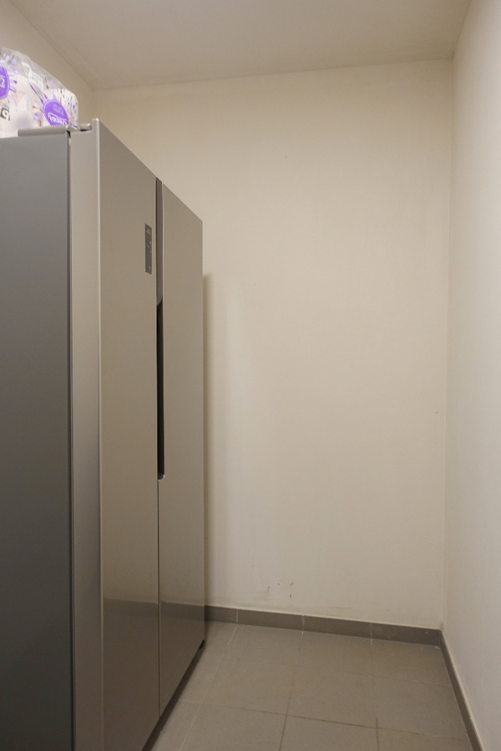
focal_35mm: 24
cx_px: 250
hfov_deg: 53.1
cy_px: 376
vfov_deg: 73.7
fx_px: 501
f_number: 2
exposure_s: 1/30
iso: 125
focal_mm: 8.8
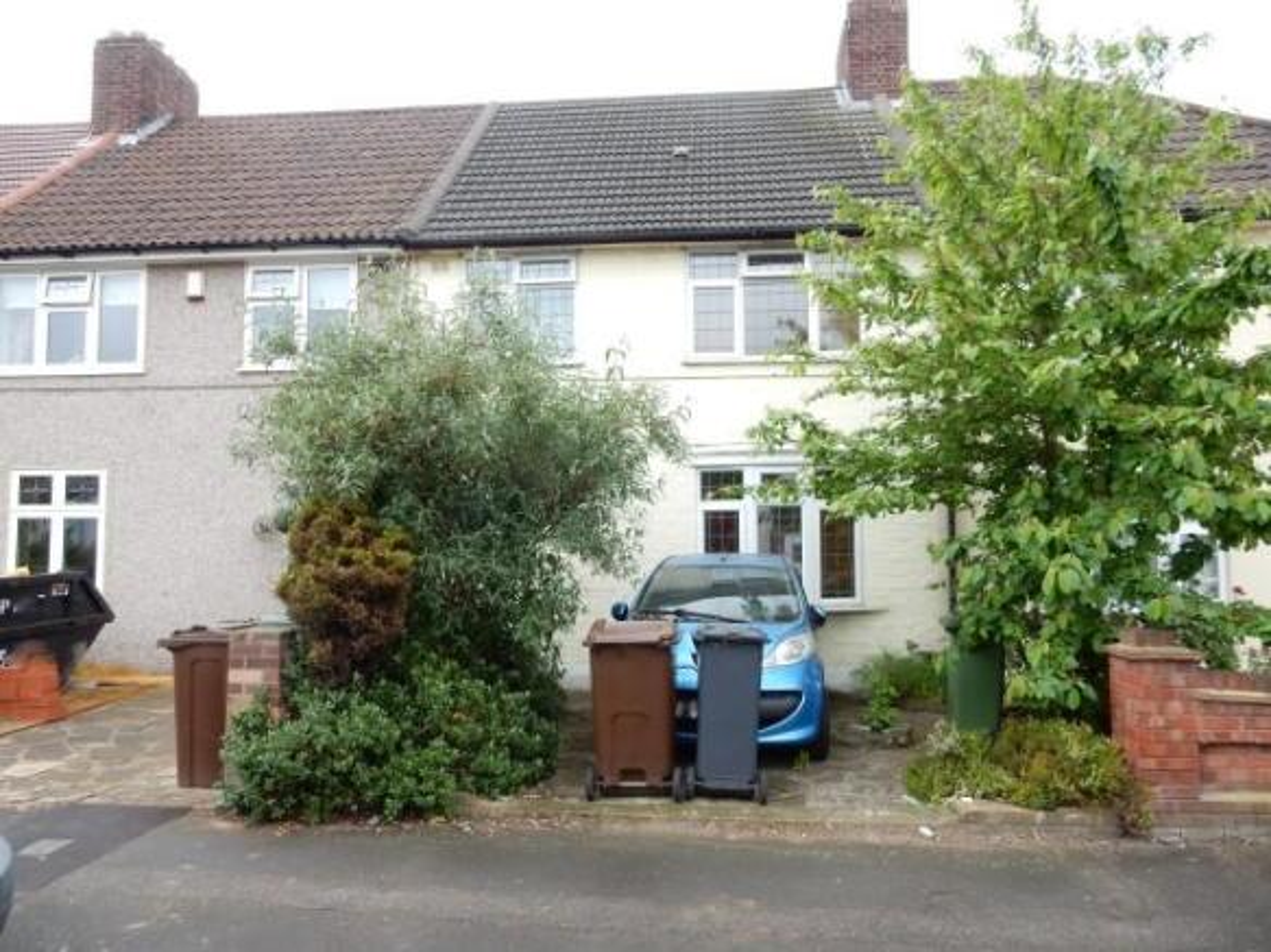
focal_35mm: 25
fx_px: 918
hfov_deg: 69.4
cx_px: 636
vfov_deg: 54.9
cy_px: 476
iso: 125
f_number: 3.7
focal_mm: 4.5
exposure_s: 1/60
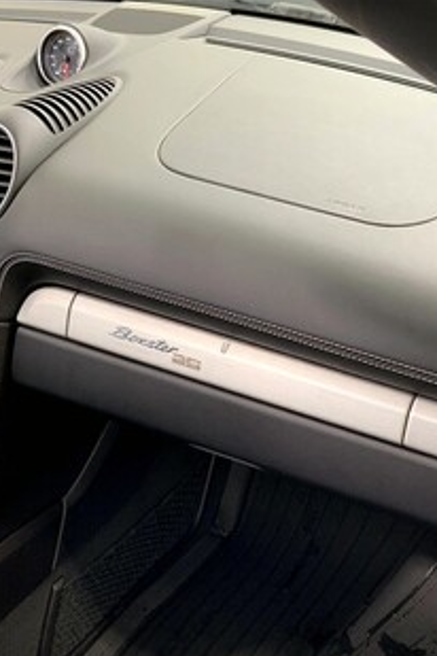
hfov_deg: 32.3
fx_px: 746
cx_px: 295
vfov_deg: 47.4
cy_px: 330
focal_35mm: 41
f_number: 1.8
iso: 50
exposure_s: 1/63
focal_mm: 3
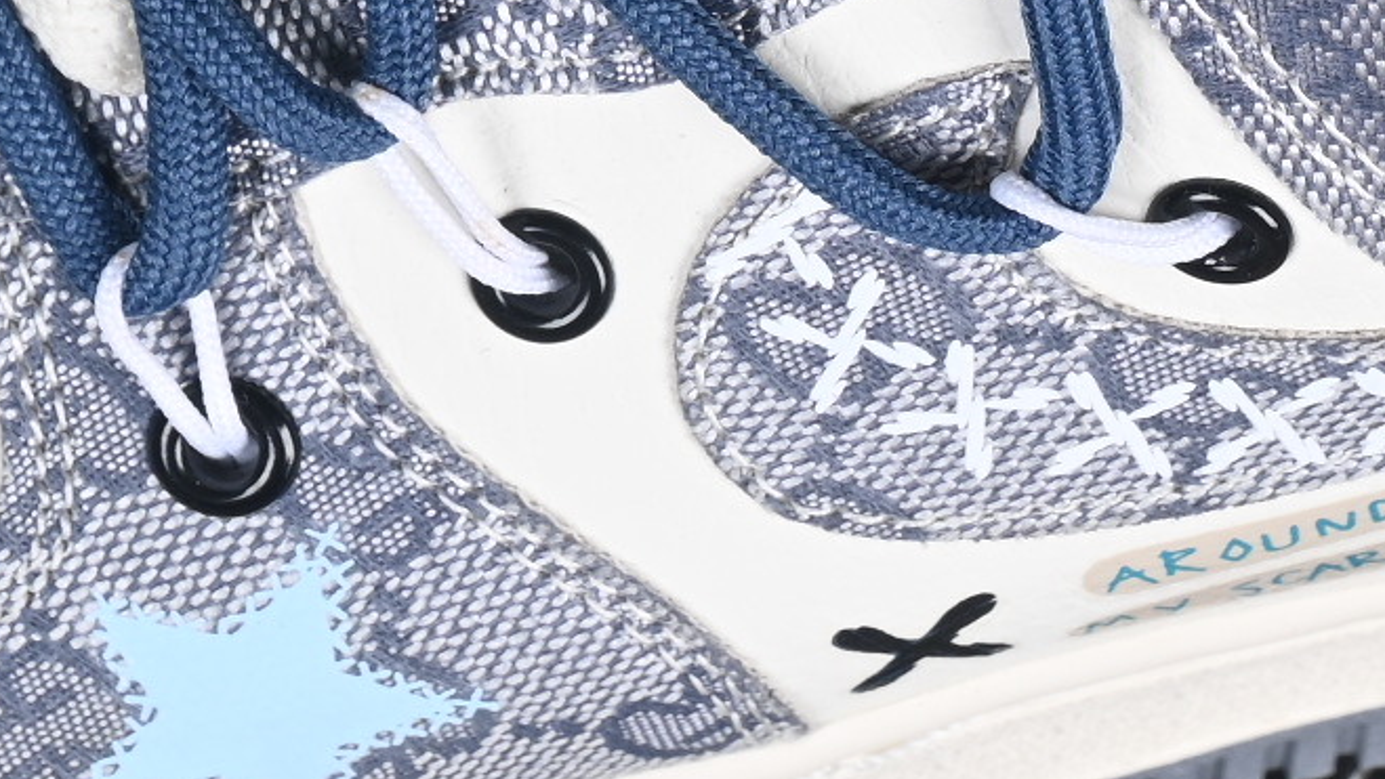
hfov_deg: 6.5
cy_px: -601
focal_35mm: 332
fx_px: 12195
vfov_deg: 3.6
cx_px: 578
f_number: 7.1
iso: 160
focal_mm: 50
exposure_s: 1/80
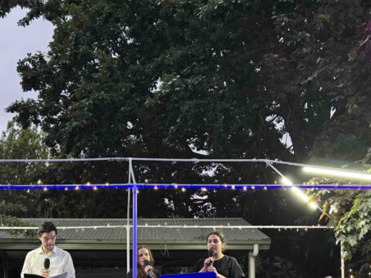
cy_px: 276
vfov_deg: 27.0
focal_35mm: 51
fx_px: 547
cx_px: 117
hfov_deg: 37.0
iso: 640
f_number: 1.78
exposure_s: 1/33
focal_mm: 6.76
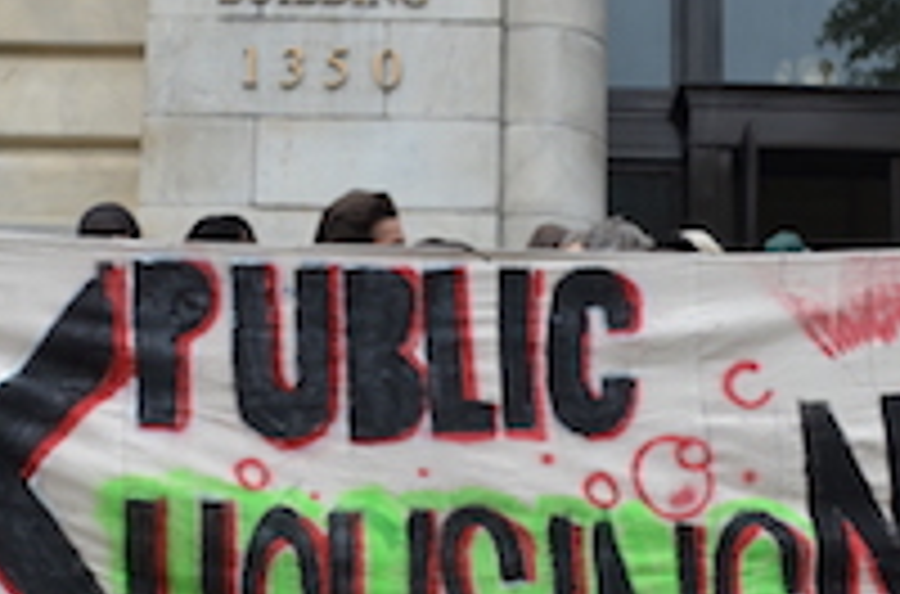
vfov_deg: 15.7
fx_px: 2149
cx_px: 392
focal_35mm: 86
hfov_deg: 23.6
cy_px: 430
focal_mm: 23
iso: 200
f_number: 7.1
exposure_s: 1/200
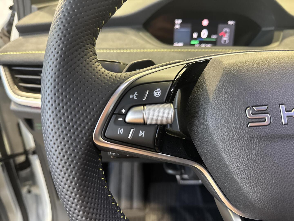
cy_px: 110
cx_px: 147
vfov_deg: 56.8
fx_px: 204
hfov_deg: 71.6
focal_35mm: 24
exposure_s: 1/50
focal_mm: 6.76
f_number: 1.78
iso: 400
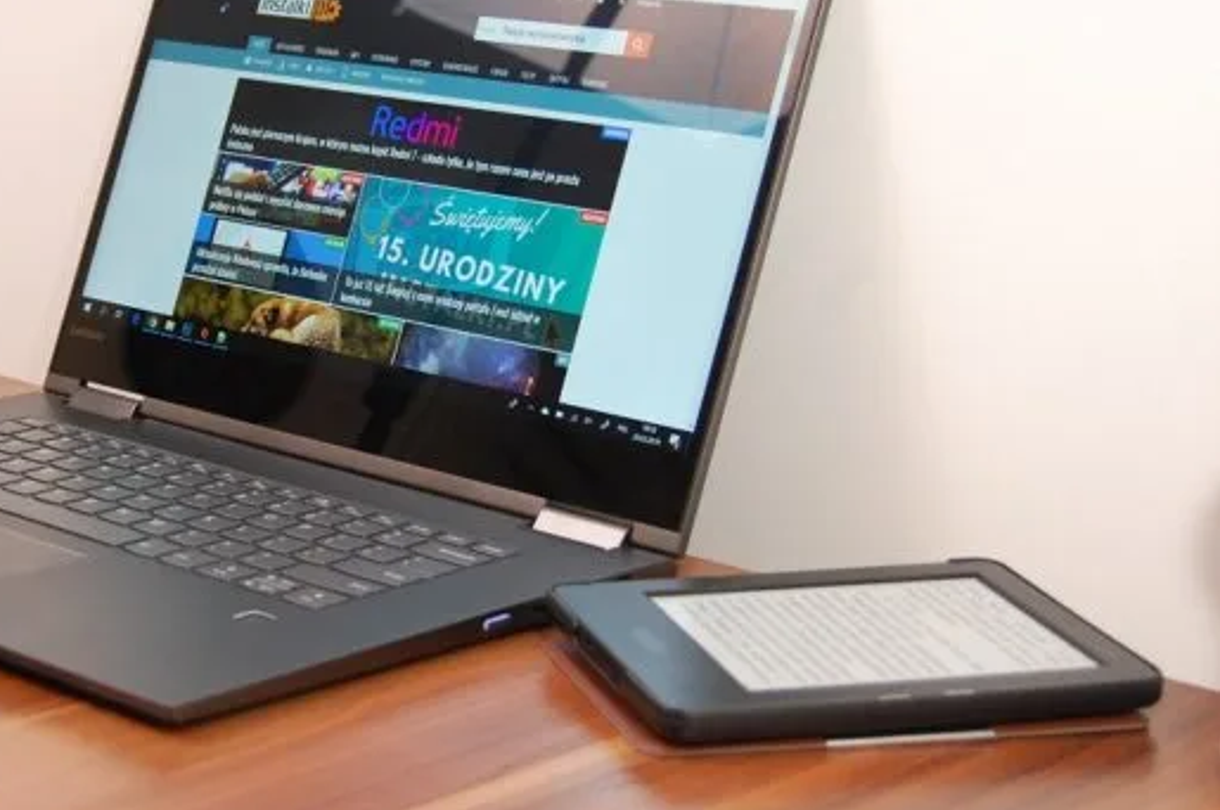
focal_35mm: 80
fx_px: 2708
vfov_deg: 17.0
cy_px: 301
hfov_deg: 25.2
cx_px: 366
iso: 800
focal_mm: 38
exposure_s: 1/30
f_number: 4.8
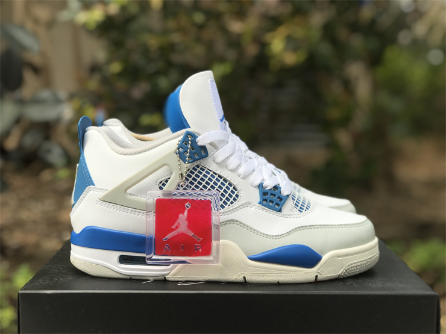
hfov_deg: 33.8
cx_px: 223
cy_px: 167
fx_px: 734
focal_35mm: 57
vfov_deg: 25.7
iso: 20
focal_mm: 6.6
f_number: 2.8
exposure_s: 1/791
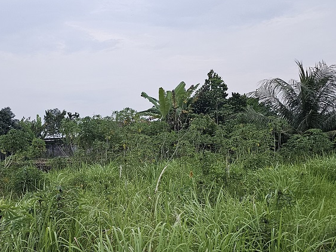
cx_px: 107
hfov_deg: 38.4
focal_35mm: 49
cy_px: 186
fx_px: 476
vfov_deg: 29.3
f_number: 1.7
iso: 320
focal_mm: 6.3
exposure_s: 1/100
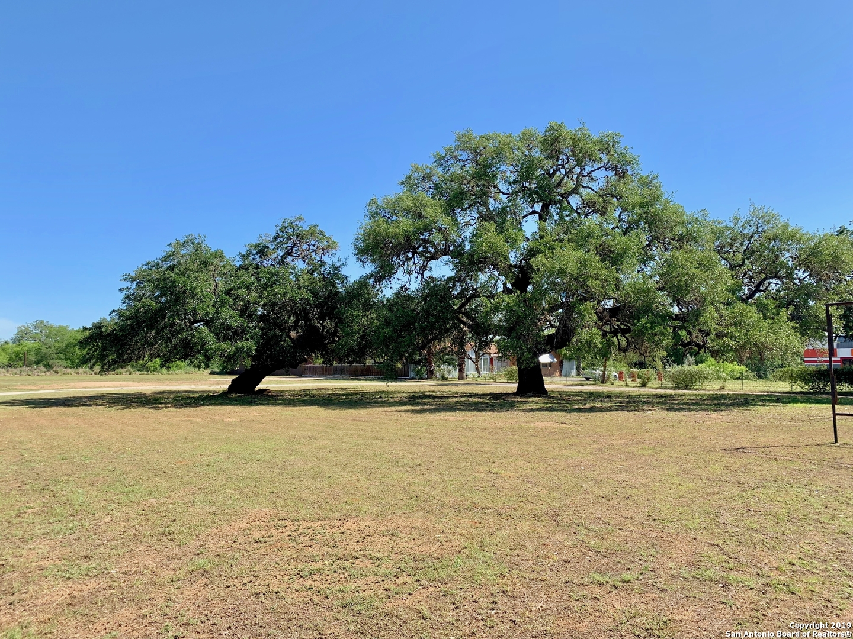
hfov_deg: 67.3
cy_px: 320
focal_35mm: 26
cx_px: 426
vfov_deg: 53.1
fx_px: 641
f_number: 1.8
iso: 25
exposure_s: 1/1490
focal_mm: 4.25
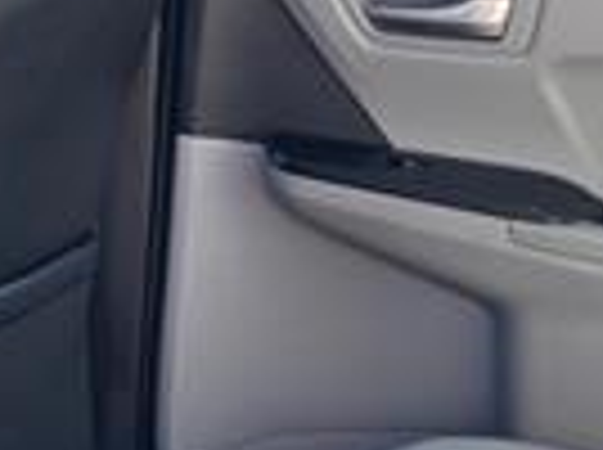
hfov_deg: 16.9
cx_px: 531
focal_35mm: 115
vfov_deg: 12.1
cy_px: 716
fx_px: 2000
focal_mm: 6.86
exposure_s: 1/177
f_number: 1.78
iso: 80
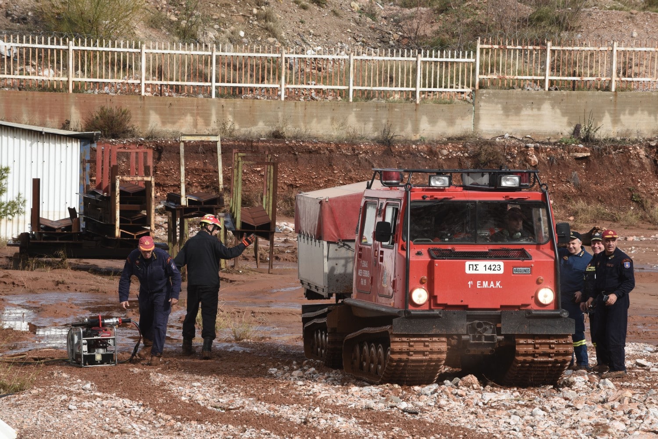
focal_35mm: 200
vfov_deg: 6.9
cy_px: 220
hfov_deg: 10.3
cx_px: 329
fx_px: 3656
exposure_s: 1/200
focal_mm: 200
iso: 400
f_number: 20
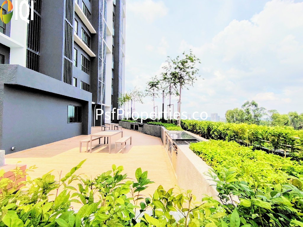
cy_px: 114
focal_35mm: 17
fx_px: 149
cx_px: 152
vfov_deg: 74.7
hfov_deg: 91.0
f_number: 2.2
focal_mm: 1.43
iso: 100
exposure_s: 1/1421
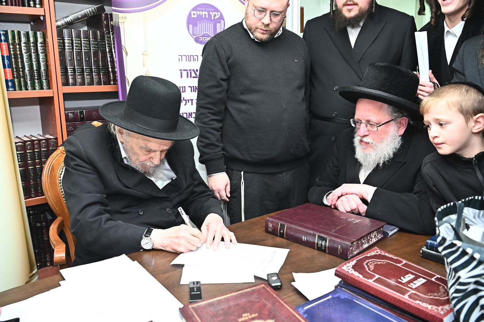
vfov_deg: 41.1
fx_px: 430
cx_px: 242
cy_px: 161
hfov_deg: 58.7
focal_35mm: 32
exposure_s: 1/160
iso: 1600
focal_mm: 32
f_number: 5
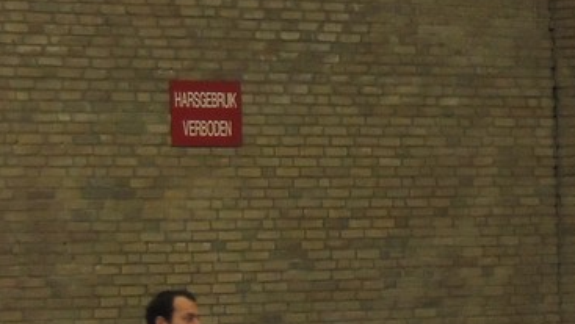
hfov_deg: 6.7
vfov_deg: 3.8
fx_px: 4867
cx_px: 799
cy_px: 193
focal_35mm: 319
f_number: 4.2
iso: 800
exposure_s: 1/60
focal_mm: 18.7
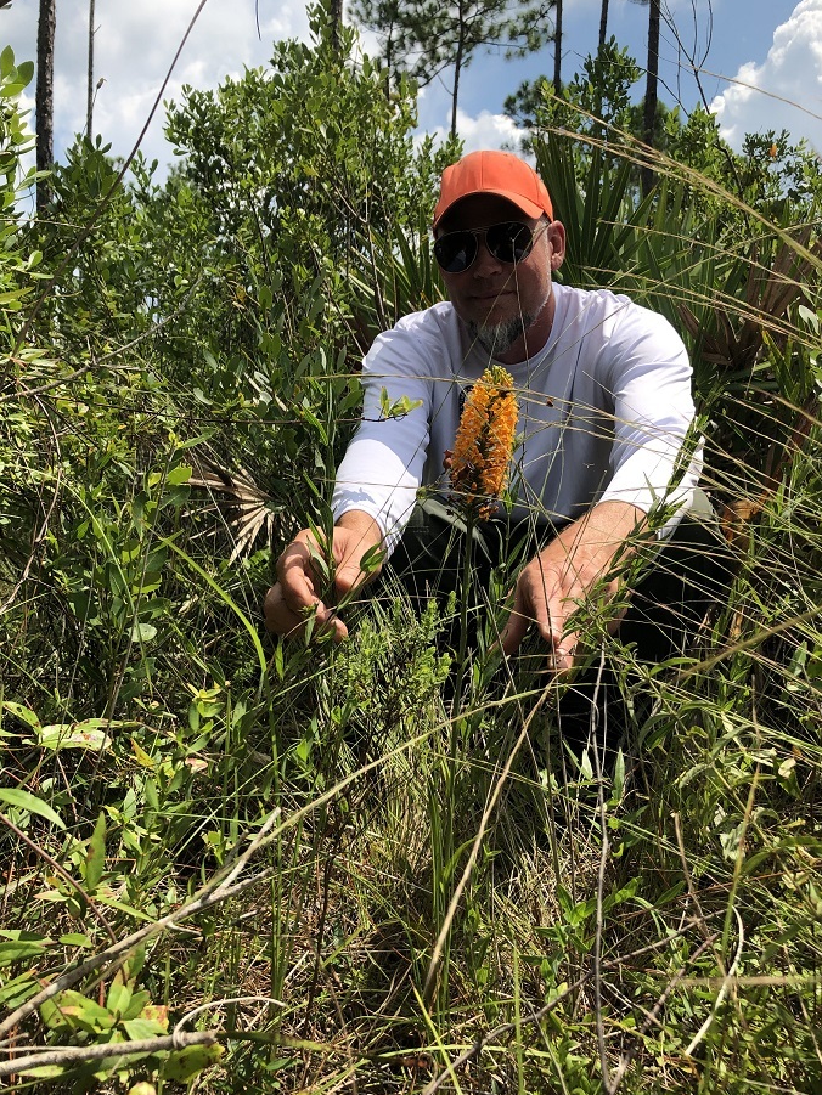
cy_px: 562
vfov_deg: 61.6
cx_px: 401
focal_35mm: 29
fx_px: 918
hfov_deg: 48.2
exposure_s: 1/2525
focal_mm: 3.99
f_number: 1.8
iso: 25
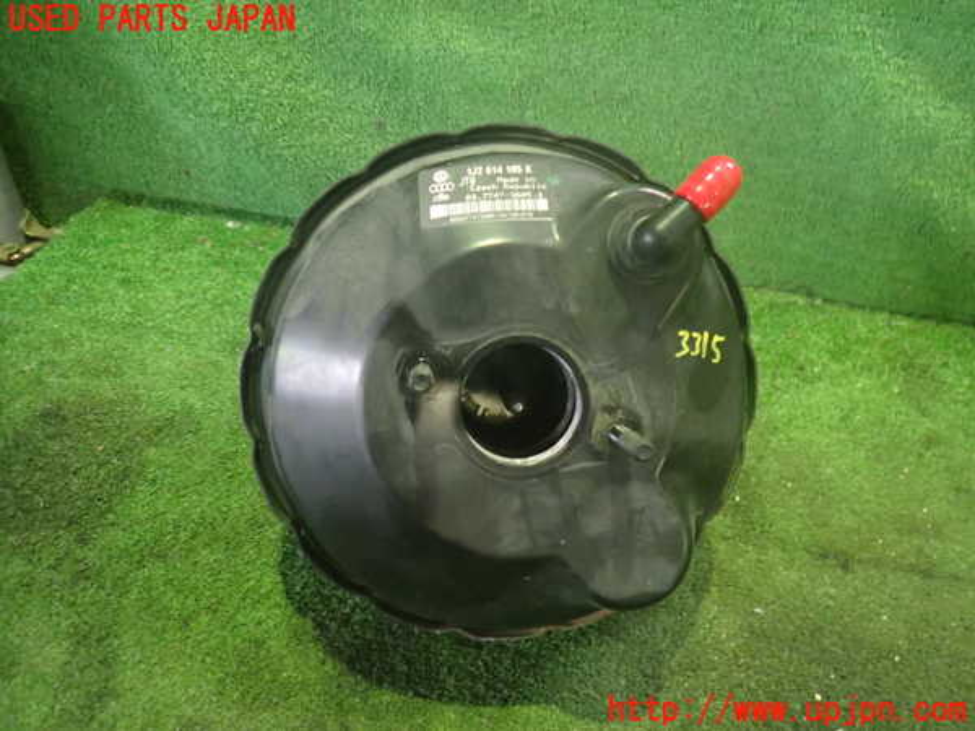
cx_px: 488
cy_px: 366
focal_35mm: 25
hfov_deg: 69.4
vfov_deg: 54.9
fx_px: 704
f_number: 2
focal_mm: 4.5
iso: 800
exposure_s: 1/30
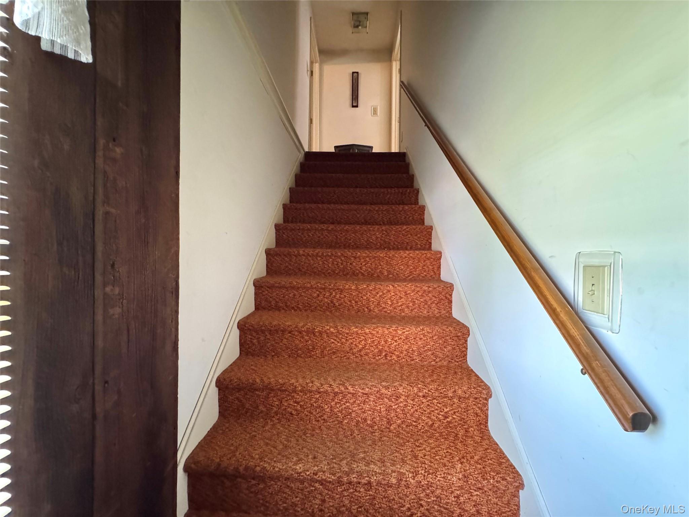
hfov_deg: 102.1
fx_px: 279
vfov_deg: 85.7
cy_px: 258
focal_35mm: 14
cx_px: 344
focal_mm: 2.22
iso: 1250
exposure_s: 1/40
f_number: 2.2
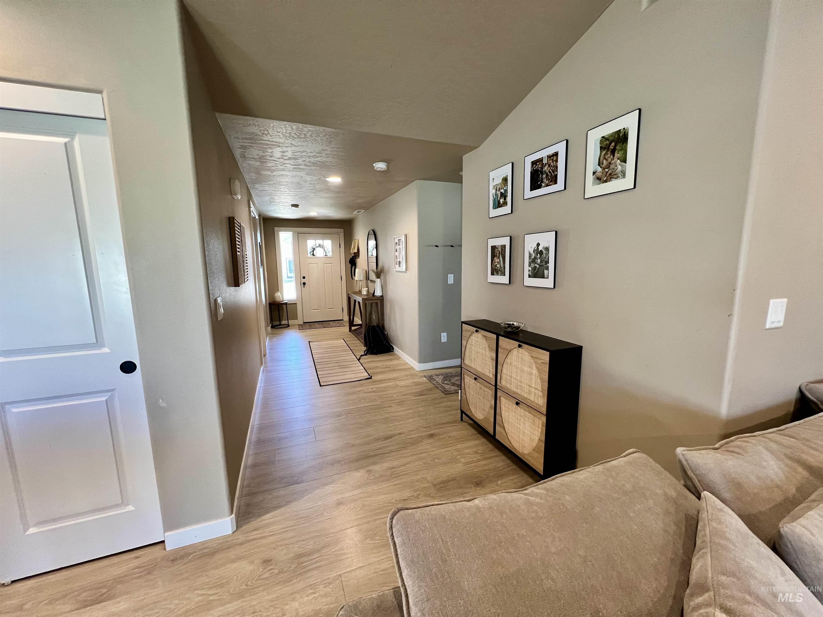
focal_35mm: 13
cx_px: 412
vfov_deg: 89.9
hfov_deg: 106.2
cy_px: 308
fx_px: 309
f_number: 1.8
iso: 200
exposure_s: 1/60
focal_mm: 1.57
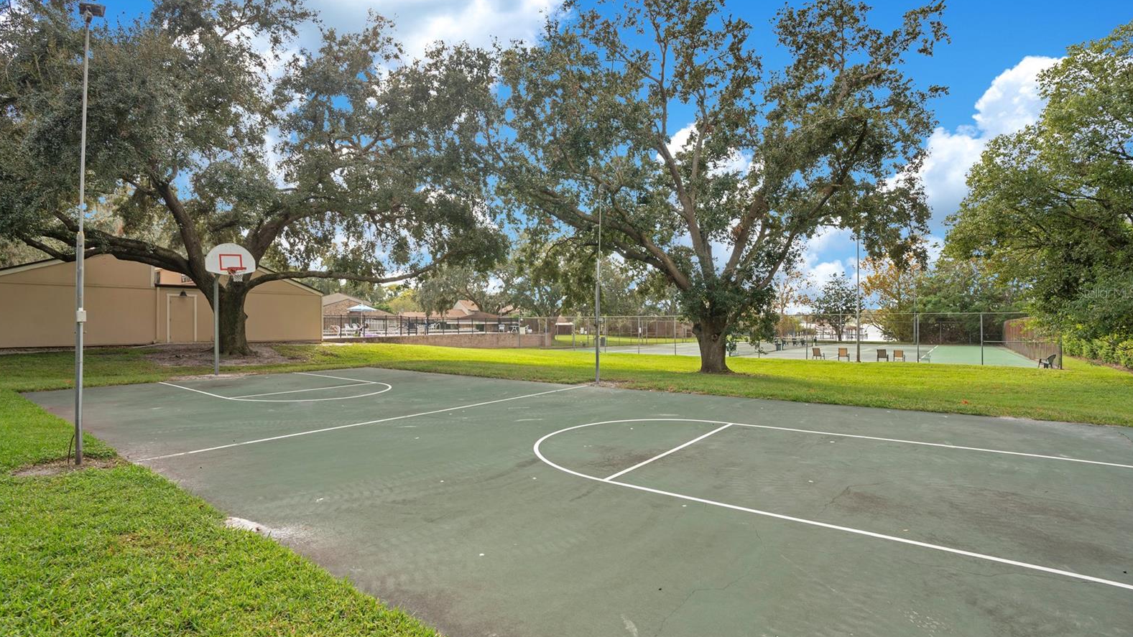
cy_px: 292
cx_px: 565
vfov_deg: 63.8
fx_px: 511
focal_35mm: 17
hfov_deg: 95.9
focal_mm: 16
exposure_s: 1/100
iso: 100
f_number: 7.1
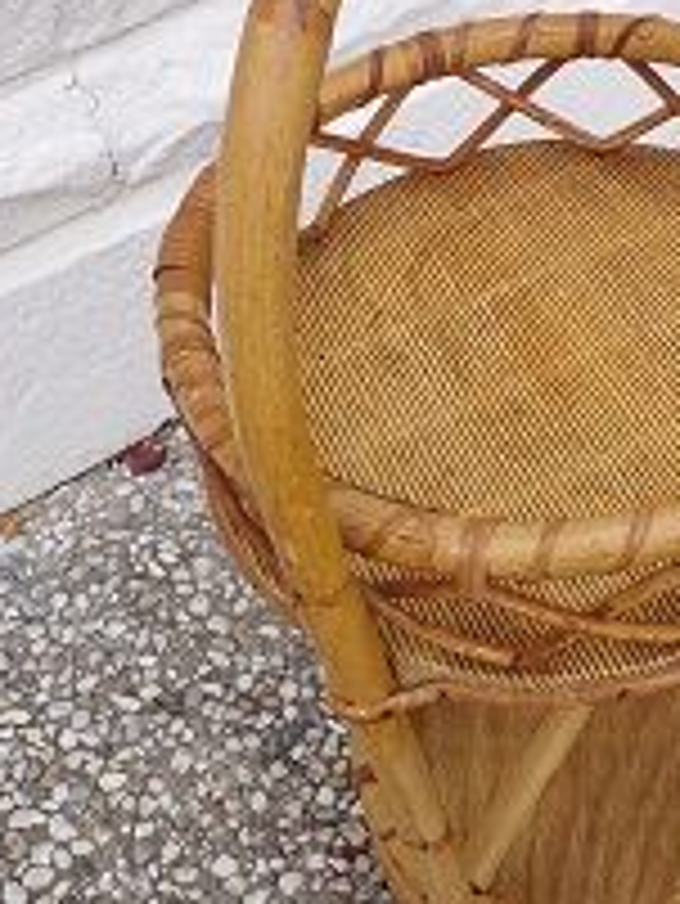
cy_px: 436
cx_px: 579
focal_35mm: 55
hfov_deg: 25.9
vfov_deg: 34.9
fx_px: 1439
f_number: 4.3
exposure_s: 1/100
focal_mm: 4.3
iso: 80
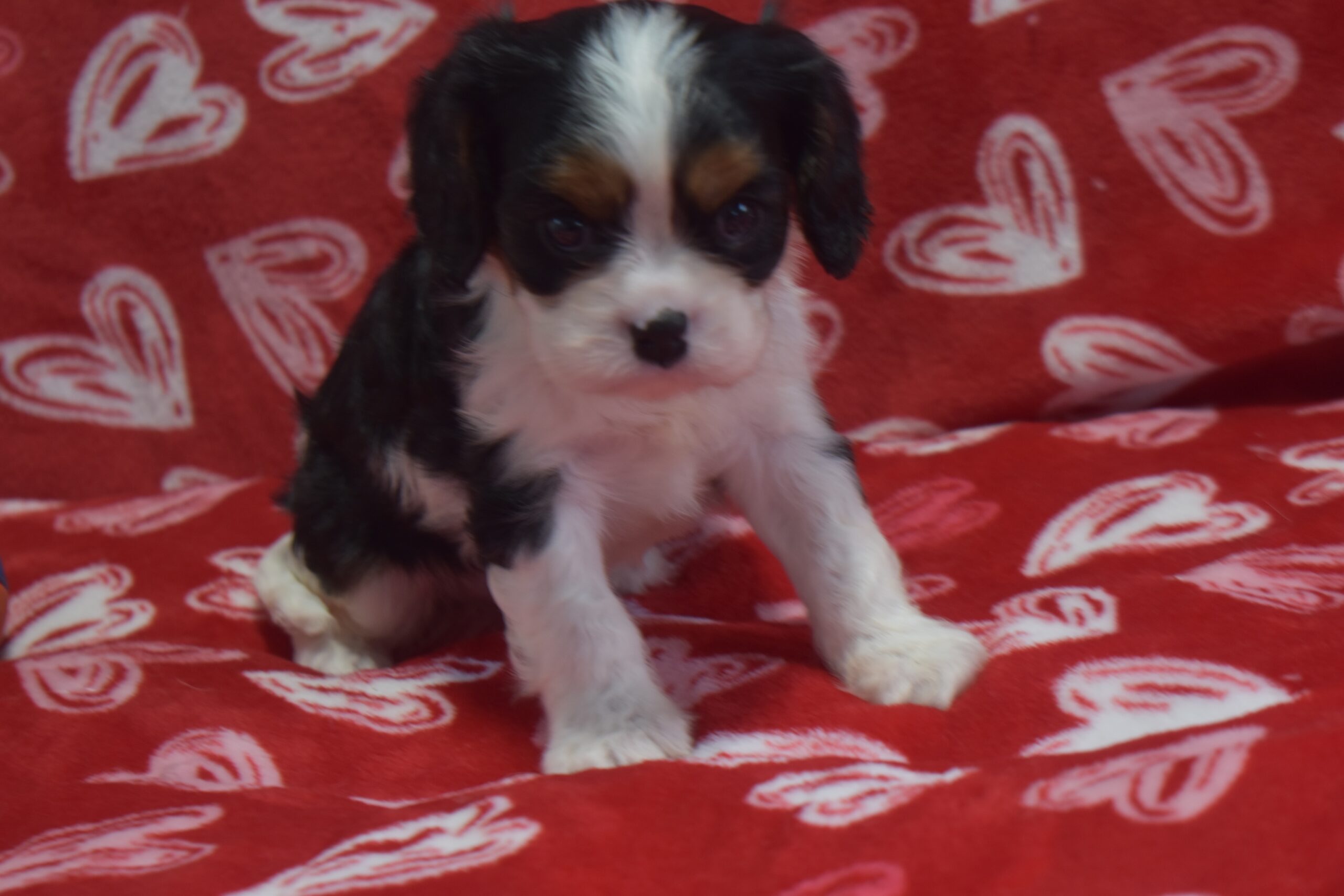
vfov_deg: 16.6
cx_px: 672
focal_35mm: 82
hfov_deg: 24.6
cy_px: 448
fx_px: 3080
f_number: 5.6
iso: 400
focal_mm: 55
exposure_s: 1/50
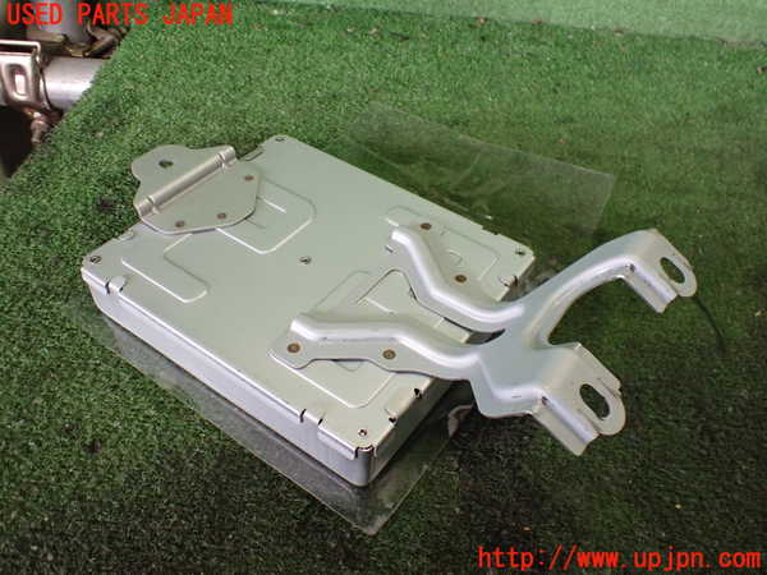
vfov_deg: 46.8
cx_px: 384
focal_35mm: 30
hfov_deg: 60.0
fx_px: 665
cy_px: 288
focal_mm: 5.4
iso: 640
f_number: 2.3
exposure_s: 1/125
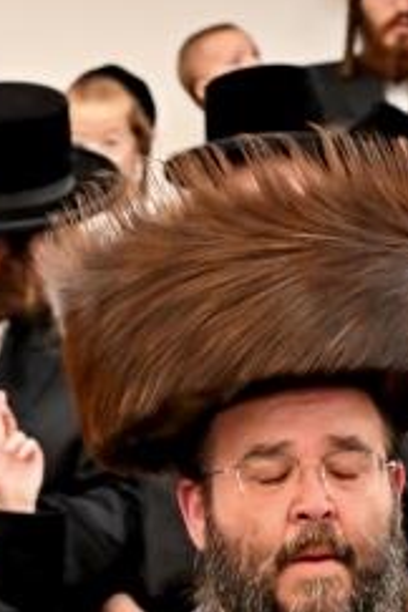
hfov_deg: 6.3
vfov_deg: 9.5
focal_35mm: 215
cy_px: 628
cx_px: -159
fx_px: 3655
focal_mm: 51
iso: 800
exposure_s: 1/250
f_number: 4
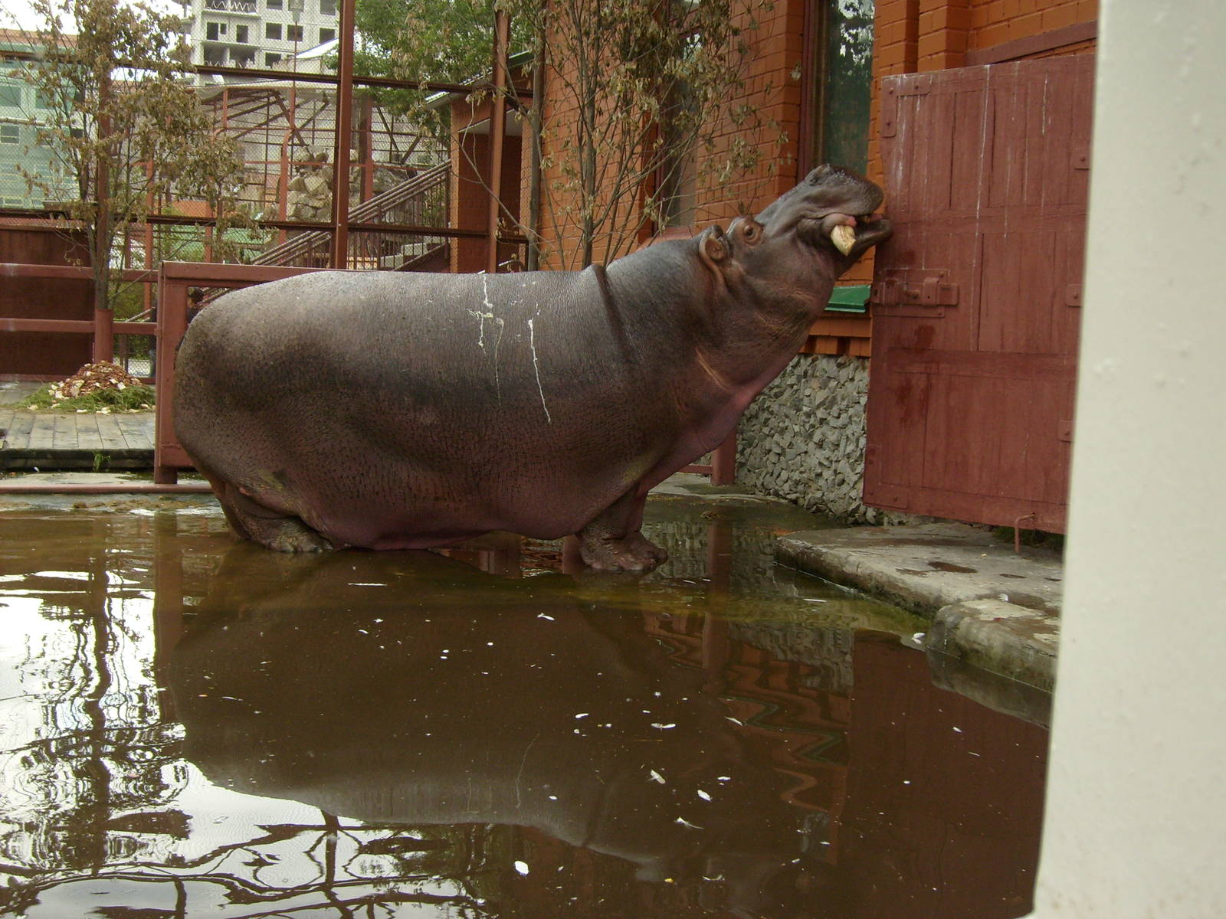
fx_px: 1523
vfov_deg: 33.6
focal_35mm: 43
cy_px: 460
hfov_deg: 43.9
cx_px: 613
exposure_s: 1/125
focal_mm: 7.2
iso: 80
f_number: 3
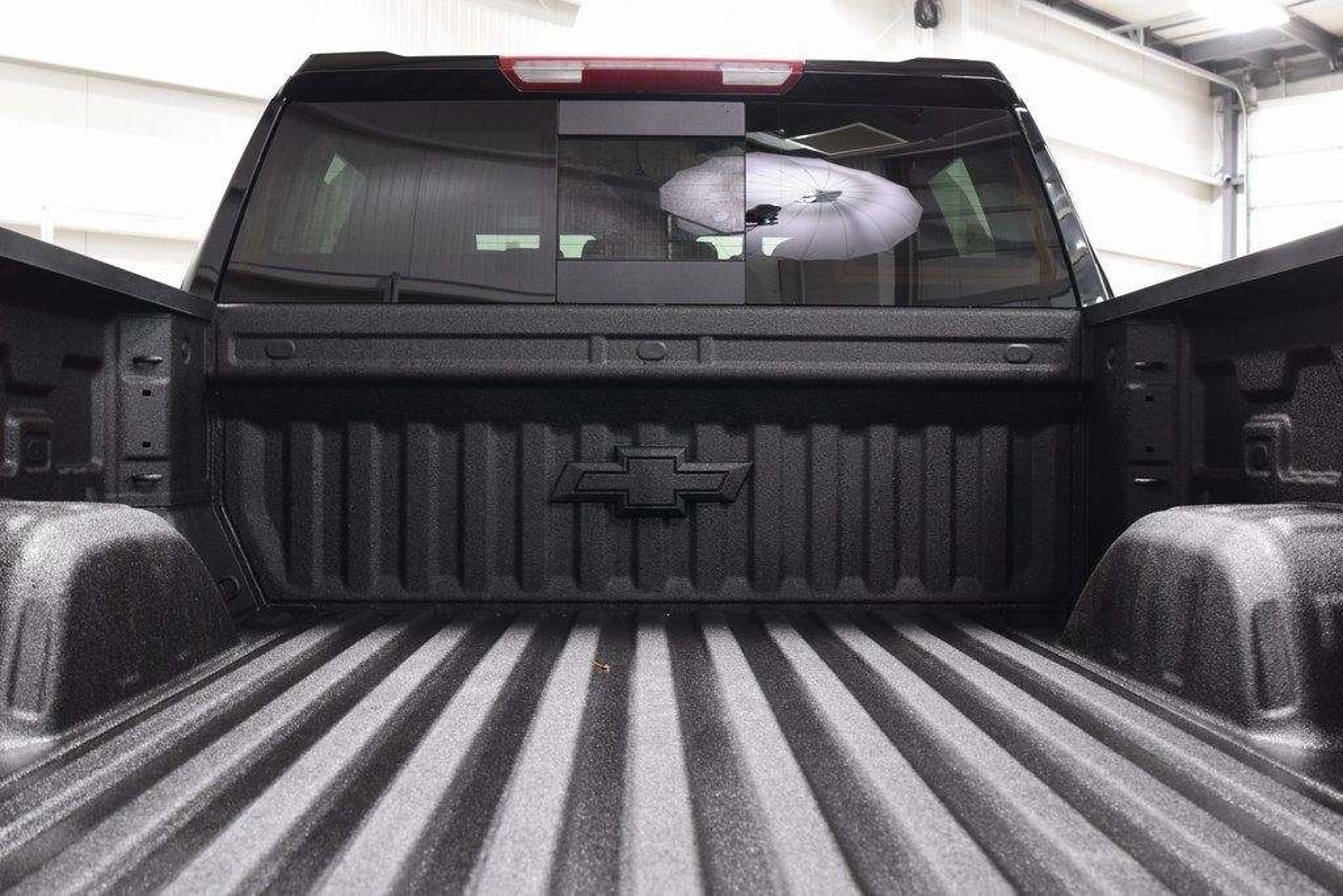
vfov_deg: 36.9
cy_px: 448
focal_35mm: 36
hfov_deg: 53.1
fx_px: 1343
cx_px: 672
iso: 1400
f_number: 6.3
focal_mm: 24
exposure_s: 1/15
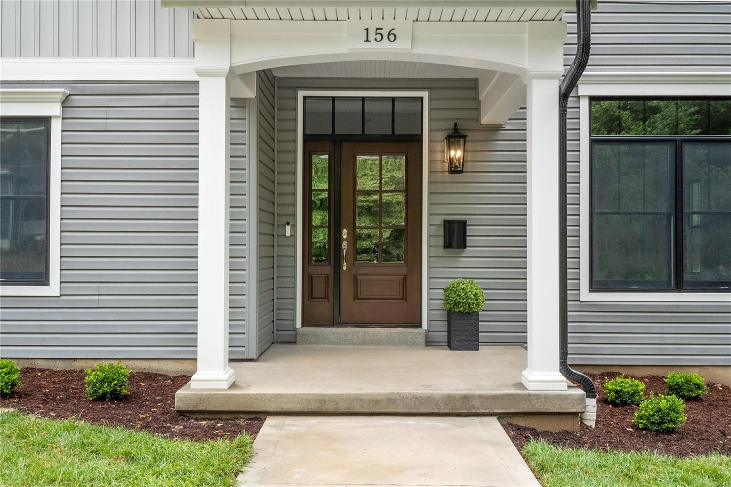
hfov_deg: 53.1
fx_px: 731
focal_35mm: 36
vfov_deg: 36.9
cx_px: 366
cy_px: 244
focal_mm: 18
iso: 400
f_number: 8
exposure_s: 1/100
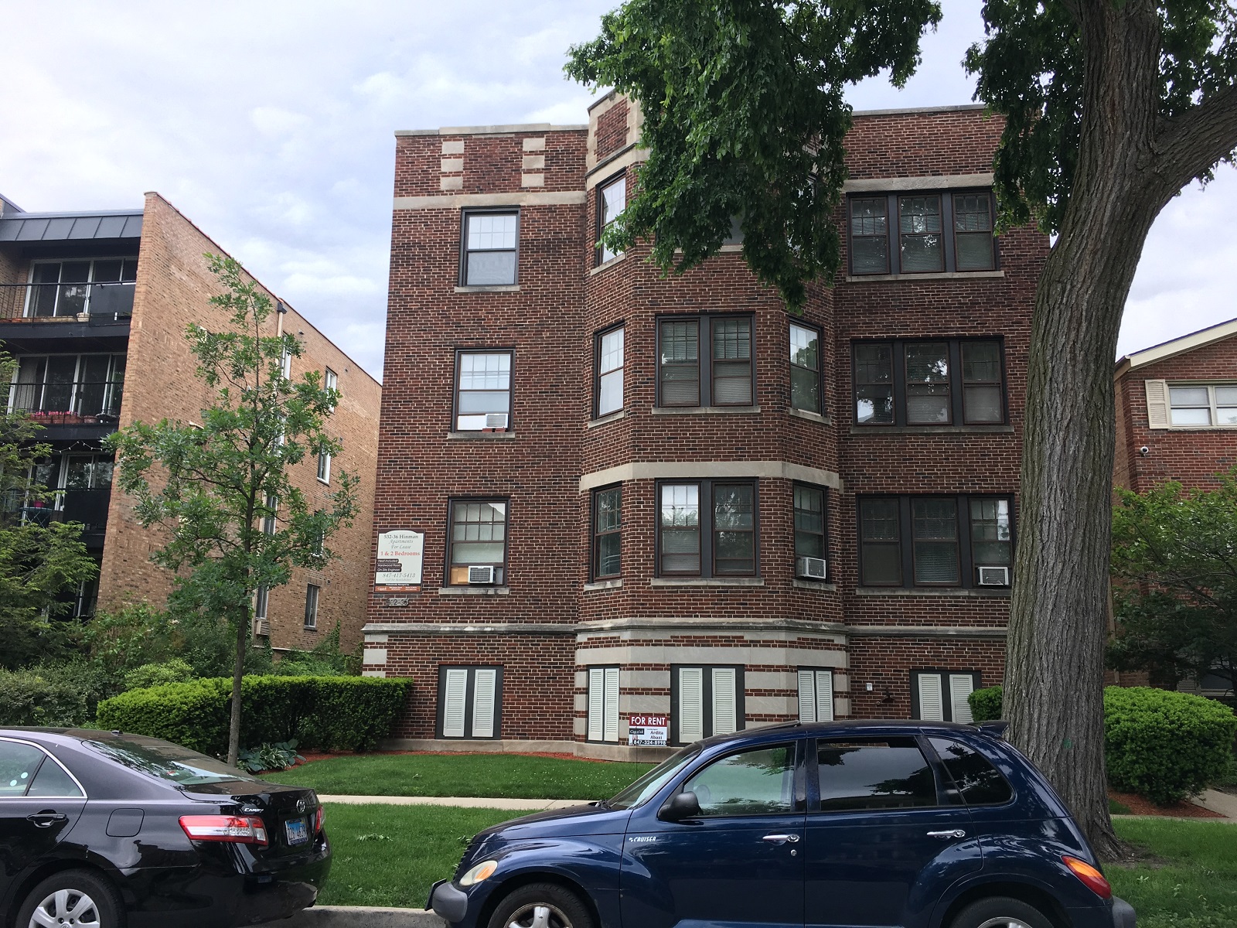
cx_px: 618
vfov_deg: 48.2
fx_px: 1036
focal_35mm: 29
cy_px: 464
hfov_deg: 61.7
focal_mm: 4.15
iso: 25
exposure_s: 1/120
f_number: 2.2
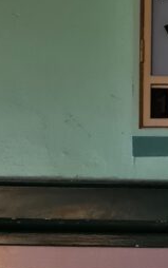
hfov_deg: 11.3
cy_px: 401
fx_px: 812
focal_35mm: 111
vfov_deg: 17.0
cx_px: 265
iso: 640
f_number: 1.8
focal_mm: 5.4
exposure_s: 1/50
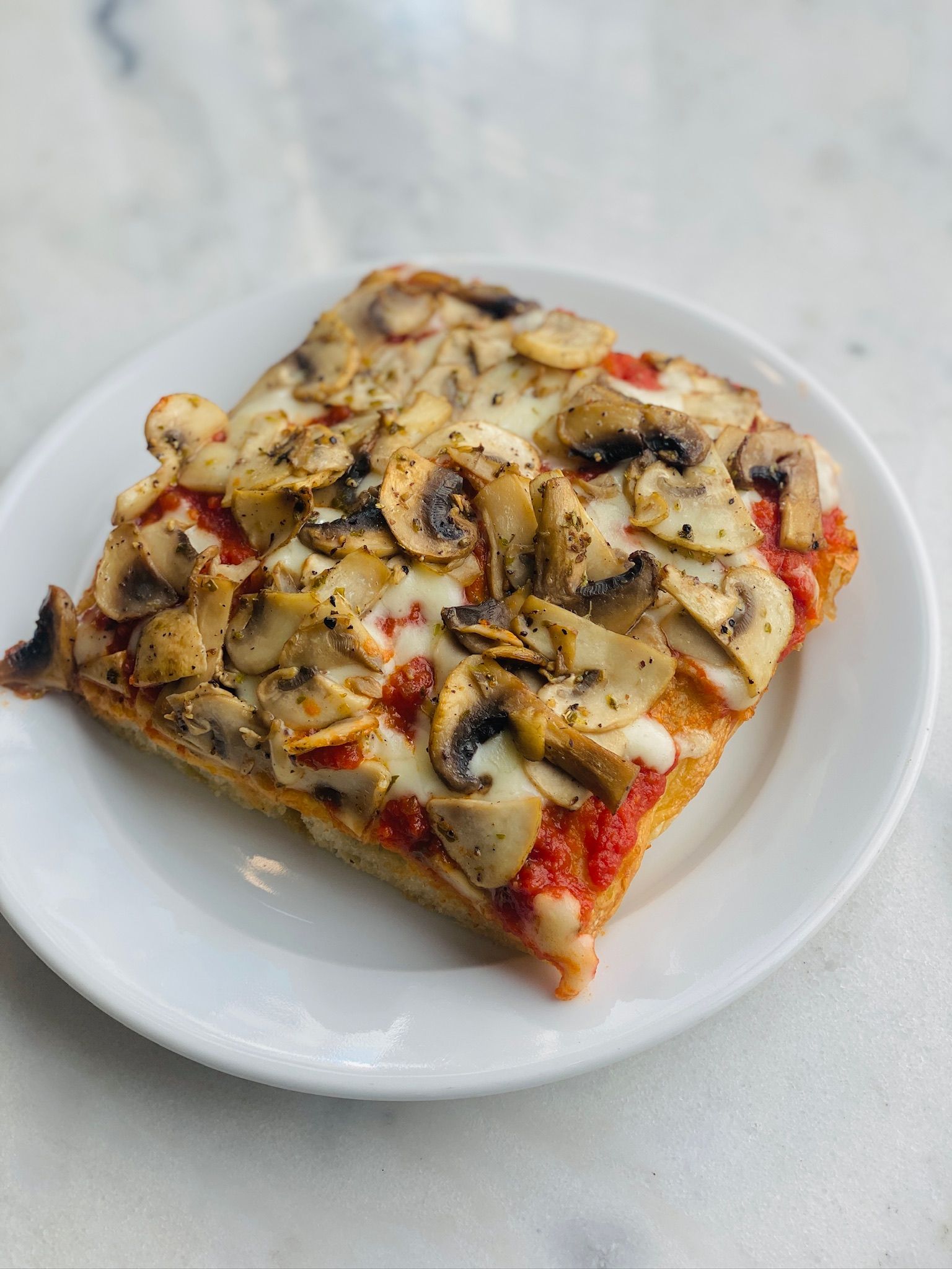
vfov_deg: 36.8
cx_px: 476
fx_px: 1907
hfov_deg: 28.0
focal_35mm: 52
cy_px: 634
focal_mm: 6
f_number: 2
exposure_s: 1/203
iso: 20
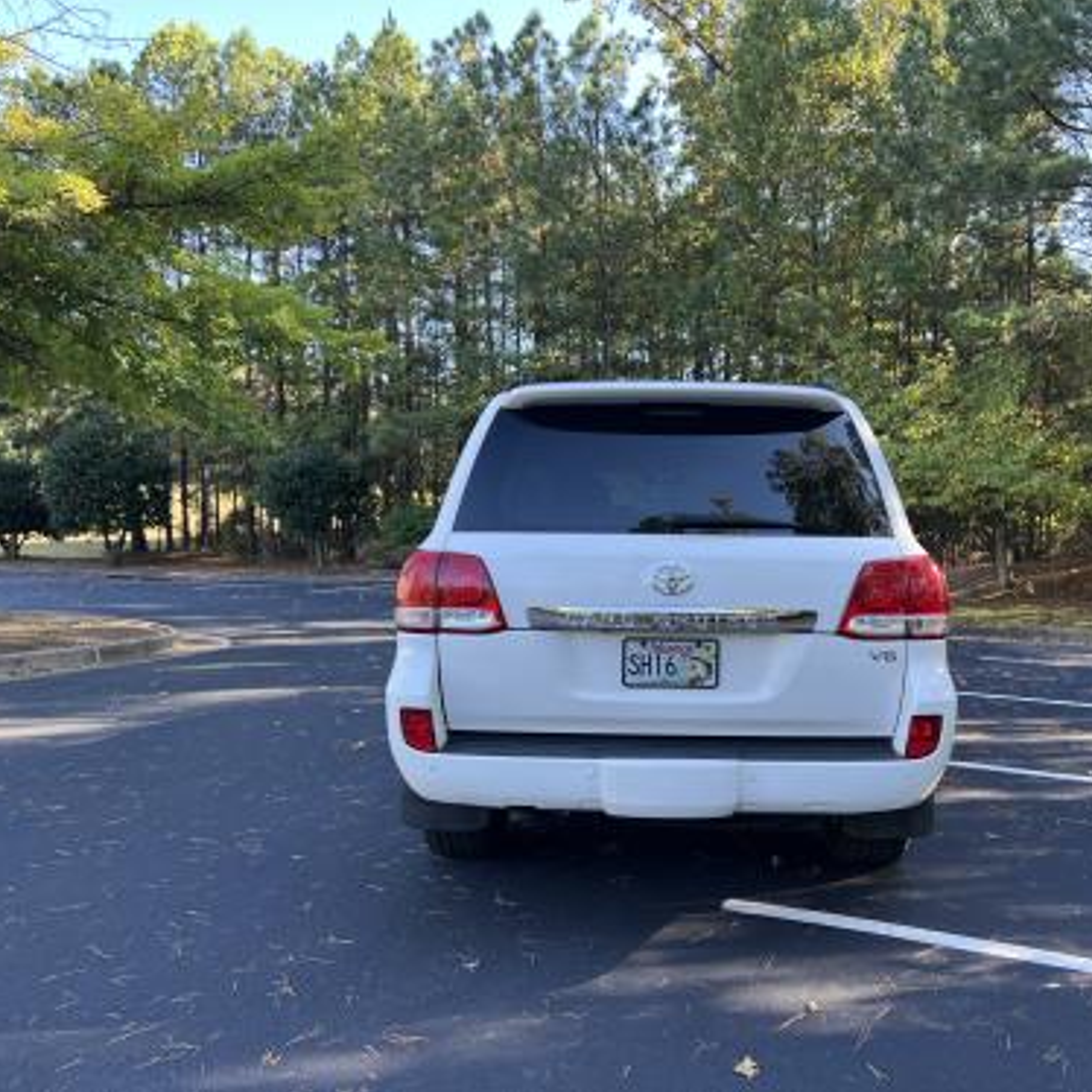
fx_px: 1106
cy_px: 543
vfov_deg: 52.5
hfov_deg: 52.3
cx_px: 628
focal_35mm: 31
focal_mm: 5.7
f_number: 1.5
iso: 32
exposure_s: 1/146
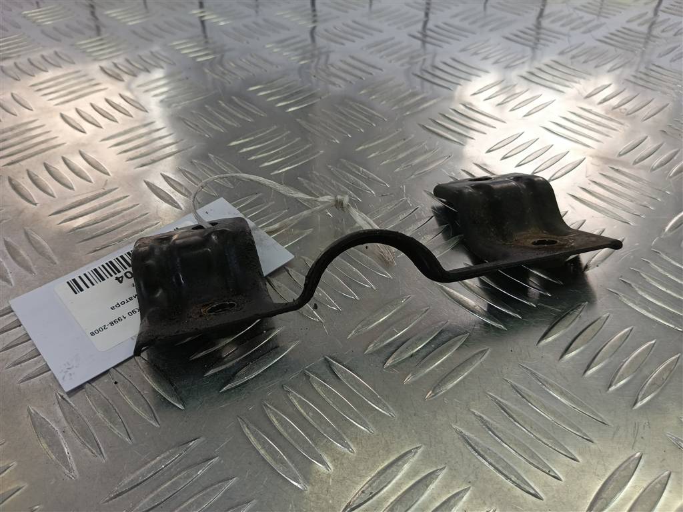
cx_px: 342
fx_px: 533
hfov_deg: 65.3
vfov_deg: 51.4
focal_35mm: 27
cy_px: 256
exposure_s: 1/100
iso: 76
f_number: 1.6
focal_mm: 4.11
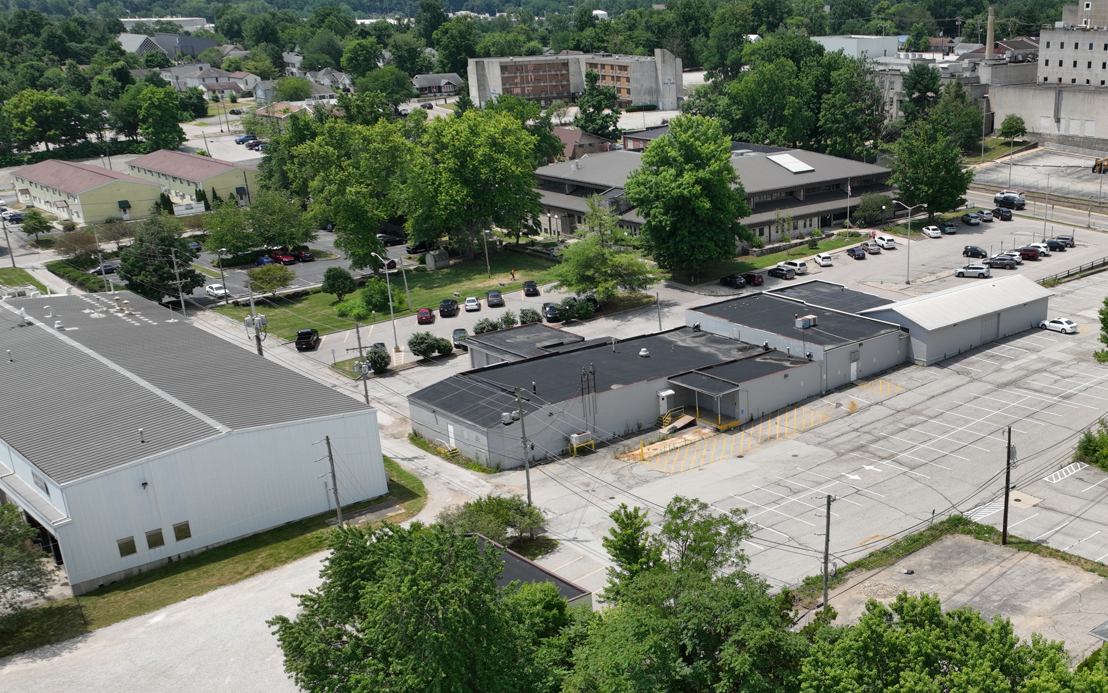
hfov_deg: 46.8
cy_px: 498
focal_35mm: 41
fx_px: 1238
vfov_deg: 30.8
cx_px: 801
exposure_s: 1/2000
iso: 100
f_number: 2.8
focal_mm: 12.29
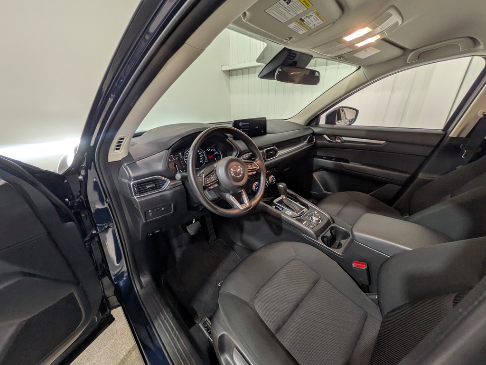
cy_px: 182
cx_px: 243
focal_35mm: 14
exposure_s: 1/25
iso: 62
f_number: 2.2
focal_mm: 1.83
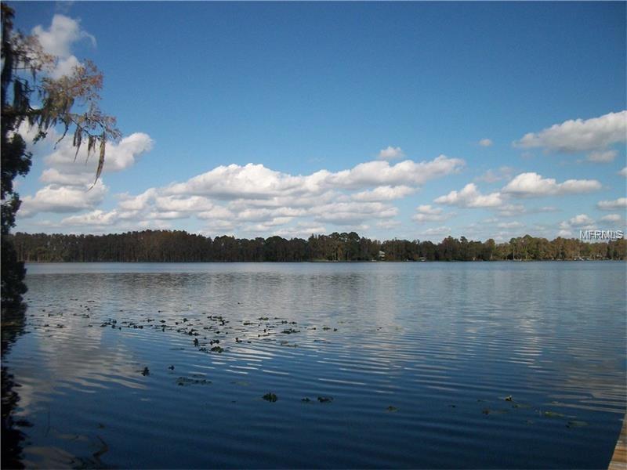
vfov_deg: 44.2
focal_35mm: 32
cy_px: 235
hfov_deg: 56.8
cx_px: 314
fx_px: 580
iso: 200
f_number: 8.8
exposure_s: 1/640
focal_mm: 5.7
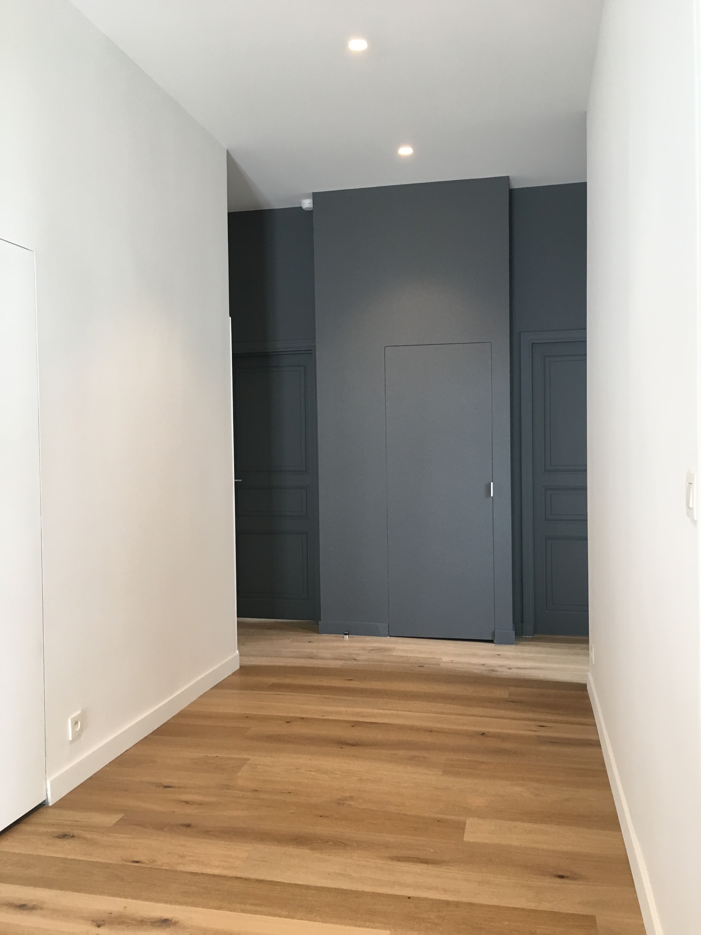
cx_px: 350
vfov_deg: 61.7
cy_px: 468
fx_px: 783
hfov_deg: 48.2
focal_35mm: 29
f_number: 2.2
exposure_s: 1/33
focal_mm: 4.15
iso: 64
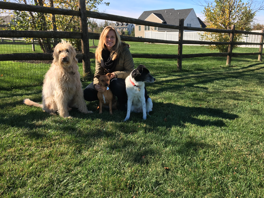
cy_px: 99
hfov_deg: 61.7
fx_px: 221
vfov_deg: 48.2
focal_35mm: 29
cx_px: 132
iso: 25
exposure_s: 1/739
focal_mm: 4.15
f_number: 2.2
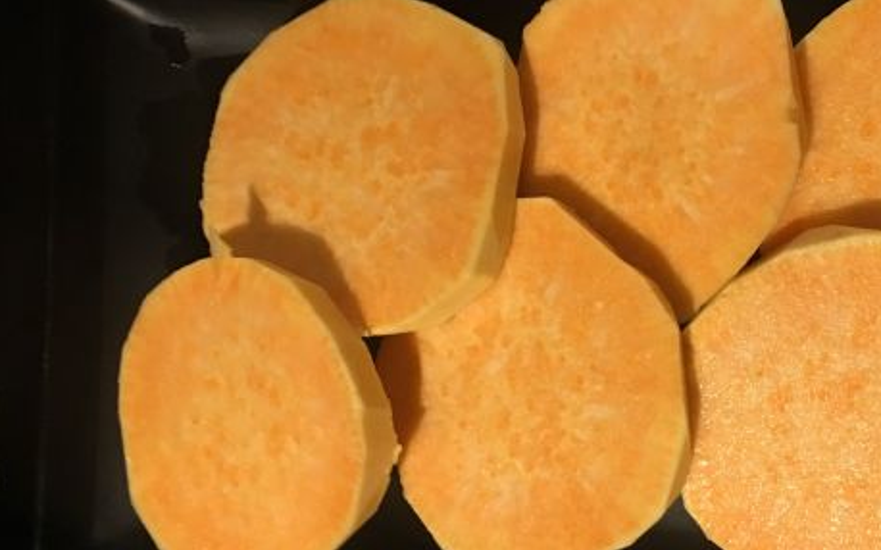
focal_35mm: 47
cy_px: 349
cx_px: 604
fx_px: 1128
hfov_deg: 42.0
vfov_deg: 27.3
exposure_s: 1/17
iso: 200
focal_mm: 4.15
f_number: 2.2
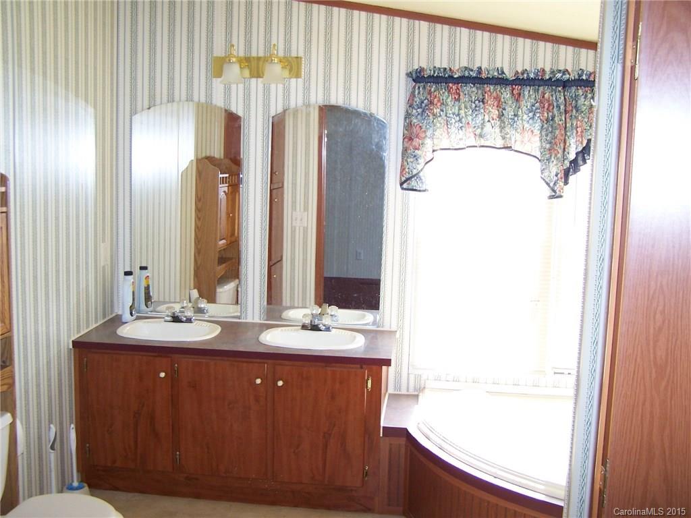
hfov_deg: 49.0
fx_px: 759
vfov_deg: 37.7
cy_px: 259
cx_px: 346
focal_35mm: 38
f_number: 2.8
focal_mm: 6.3
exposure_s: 1/80
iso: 140
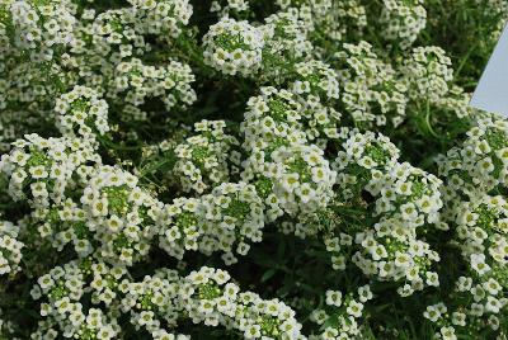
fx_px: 742
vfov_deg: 25.8
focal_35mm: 52
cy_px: 170
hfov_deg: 37.8
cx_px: 254
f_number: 8
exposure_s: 1/320
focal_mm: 35
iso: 100
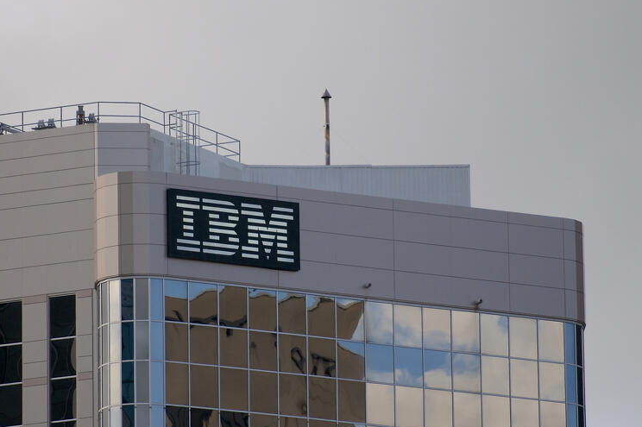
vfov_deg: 2.7
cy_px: 227
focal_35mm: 515
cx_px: 283
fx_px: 9178
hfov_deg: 4.0
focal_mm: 270
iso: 400
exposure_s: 1/1250
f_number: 5.6
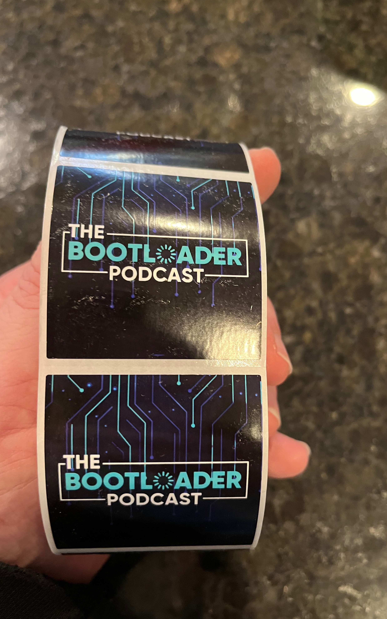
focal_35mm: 28
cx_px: 214
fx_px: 473
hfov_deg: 44.5
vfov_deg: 66.5
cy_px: 312
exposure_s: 1/40
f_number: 1.6
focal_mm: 5.1
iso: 500
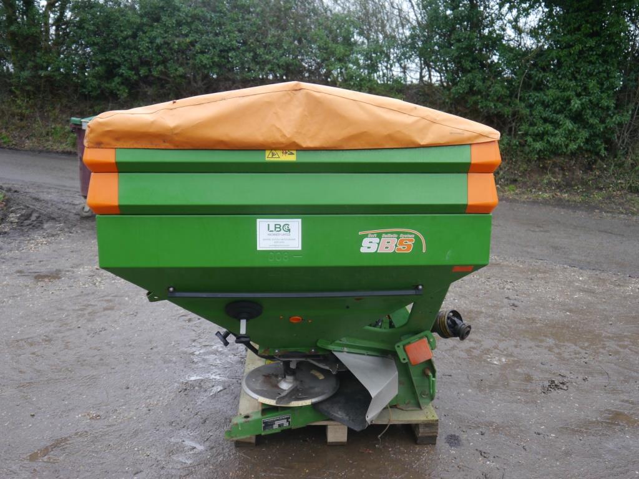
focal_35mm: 34
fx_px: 628
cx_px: 320
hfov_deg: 54.0
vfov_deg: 41.8
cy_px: 240
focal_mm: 17
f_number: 3.9
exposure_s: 1/60
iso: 320
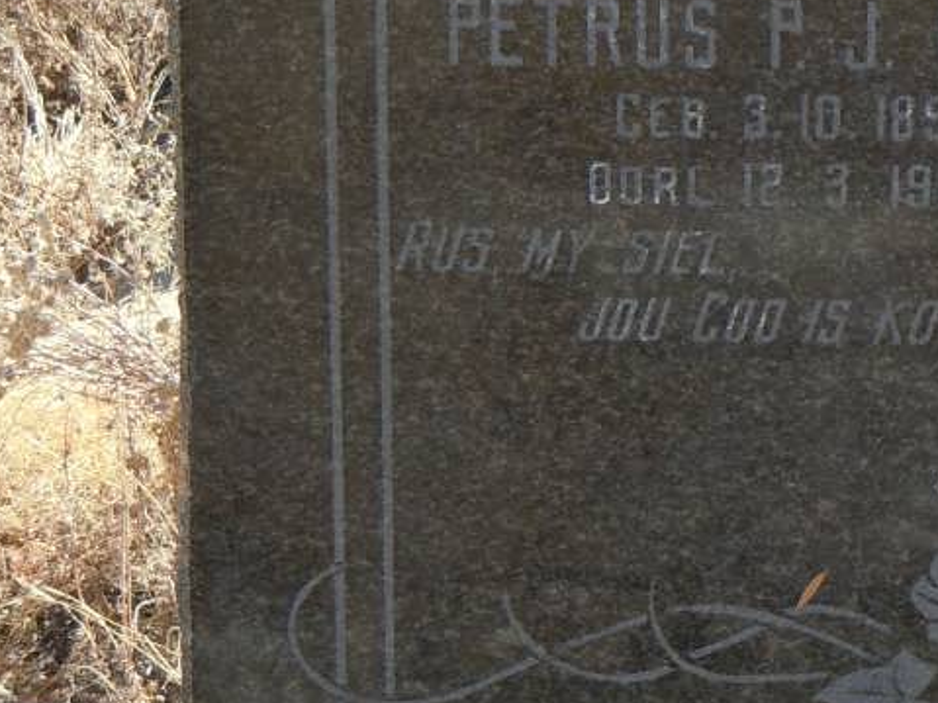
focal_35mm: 193
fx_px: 5228
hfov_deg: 10.2
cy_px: 286
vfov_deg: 7.7
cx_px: 758
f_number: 4.3
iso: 200
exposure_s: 1/400
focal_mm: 13.9
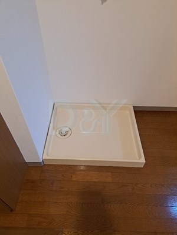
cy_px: 118
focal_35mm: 24
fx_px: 164
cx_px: 88
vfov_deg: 71.6
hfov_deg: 56.8
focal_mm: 5.23
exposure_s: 1/50
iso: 250
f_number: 1.8
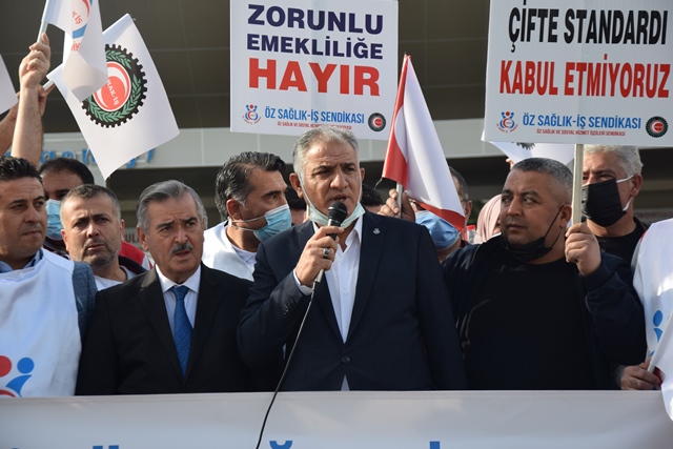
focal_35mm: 112
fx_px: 2103
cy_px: 224
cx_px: 336
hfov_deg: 18.2
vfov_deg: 12.2
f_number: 5.6
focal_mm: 75
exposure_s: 1/500
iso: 360
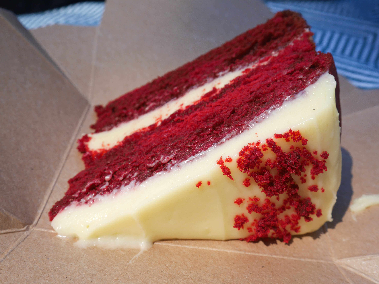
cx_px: 190
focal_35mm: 40
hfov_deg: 46.8
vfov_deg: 36.0
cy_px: 142
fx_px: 438
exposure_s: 1/320
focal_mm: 20
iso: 200
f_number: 7.1
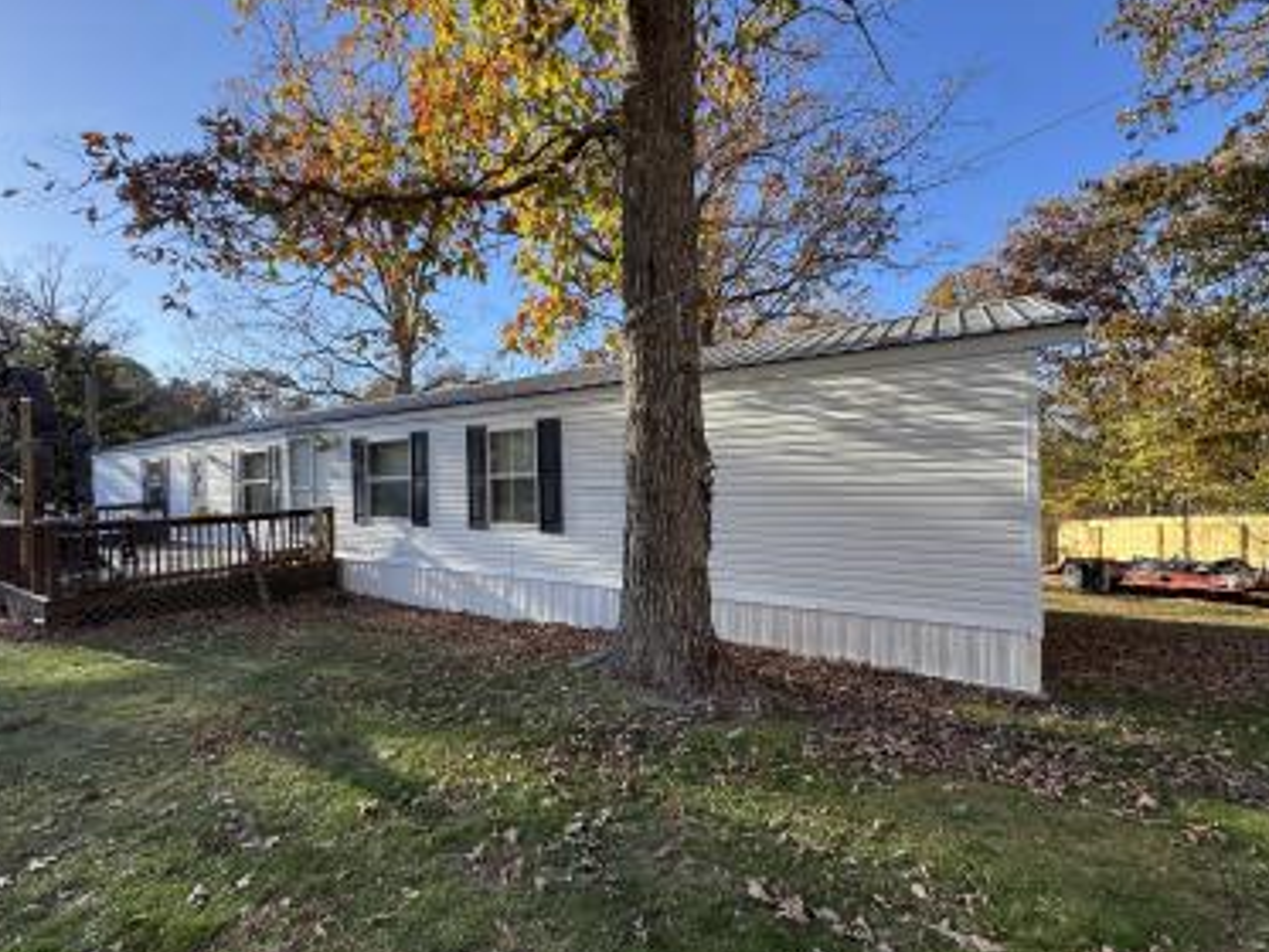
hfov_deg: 98.1
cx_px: 599
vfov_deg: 81.8
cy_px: 479
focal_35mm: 15
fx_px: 550
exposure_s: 1/508
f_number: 2.2
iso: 40
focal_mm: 2.22
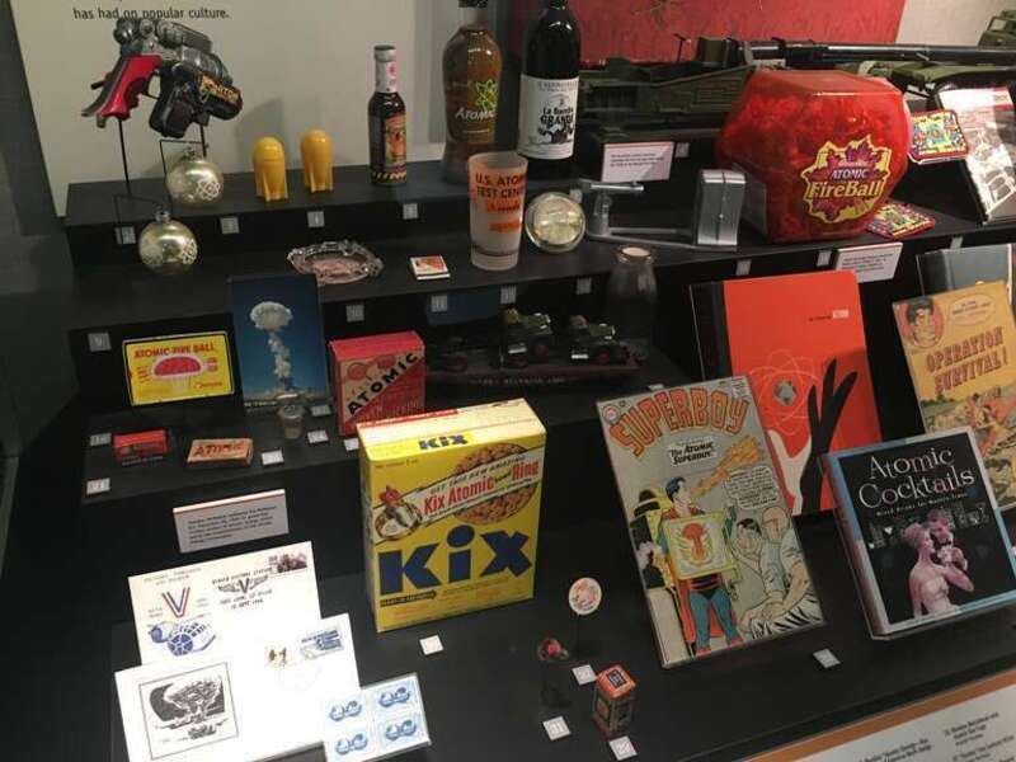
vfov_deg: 48.2
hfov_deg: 61.7
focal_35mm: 29
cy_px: 381
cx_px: 508
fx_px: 851
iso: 125
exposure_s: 1/30
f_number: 2.2
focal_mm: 4.15
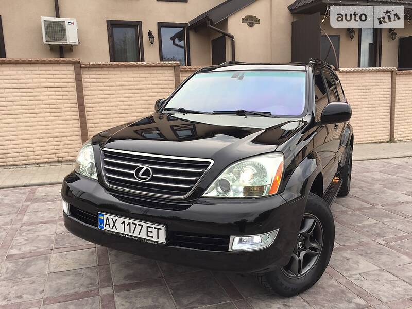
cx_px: 206
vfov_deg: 48.2
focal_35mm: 29
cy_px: 154
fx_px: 345
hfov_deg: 61.7
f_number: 2.2
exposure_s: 1/391
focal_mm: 4.2
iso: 32
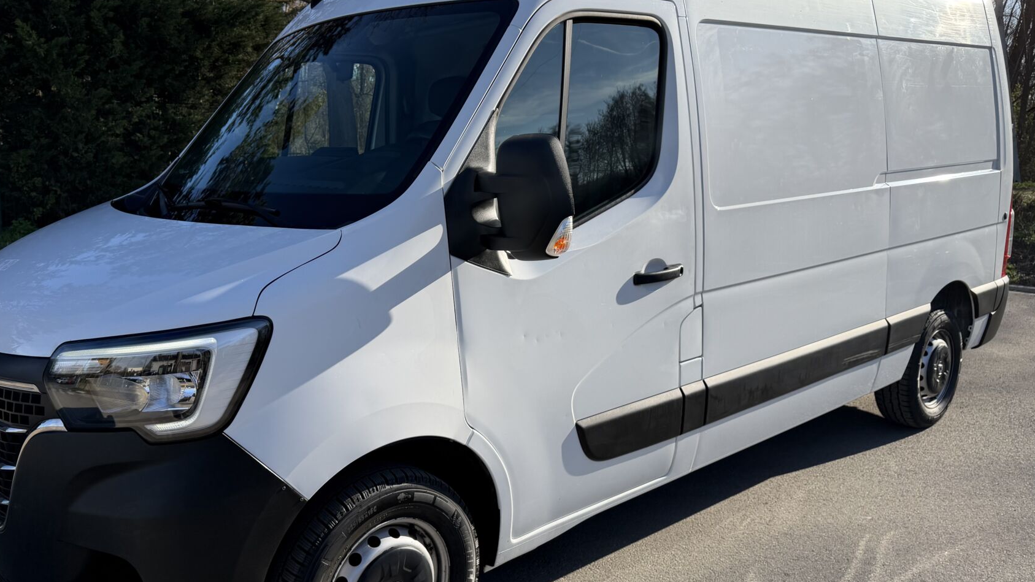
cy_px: 288
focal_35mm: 31
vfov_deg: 37.8
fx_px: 851
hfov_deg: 62.5
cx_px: 469
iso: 80
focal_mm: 6.76
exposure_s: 1/3145
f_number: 1.78
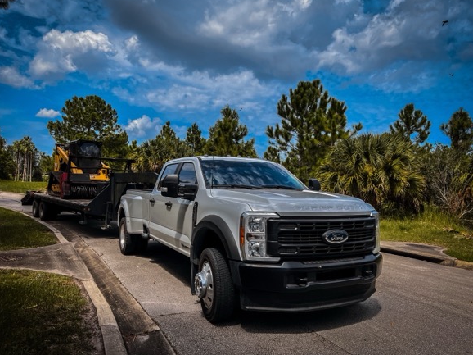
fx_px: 369
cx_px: 230
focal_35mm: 27
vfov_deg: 51.3
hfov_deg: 65.3
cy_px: 179
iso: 50
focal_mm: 5.7
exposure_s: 1/5000
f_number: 1.5
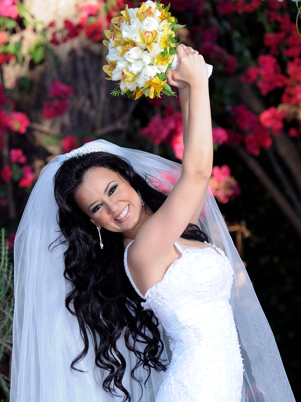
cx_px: 129
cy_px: 177
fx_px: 5018
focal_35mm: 433
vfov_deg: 4.6
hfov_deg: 3.4
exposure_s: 1/250
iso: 640
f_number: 7.1
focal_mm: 200
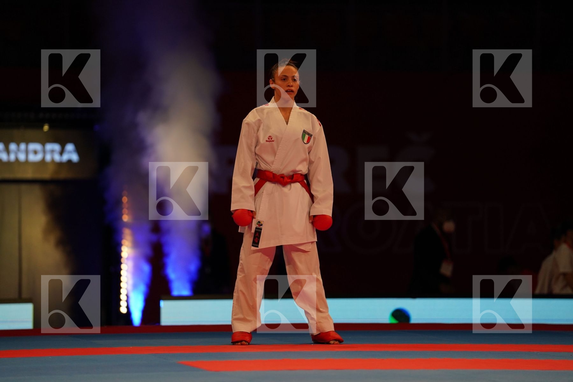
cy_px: 191
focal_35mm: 200
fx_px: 3183
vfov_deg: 6.9
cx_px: 286
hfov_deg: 10.3
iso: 1250
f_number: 2.8
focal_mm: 200
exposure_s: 1/1000
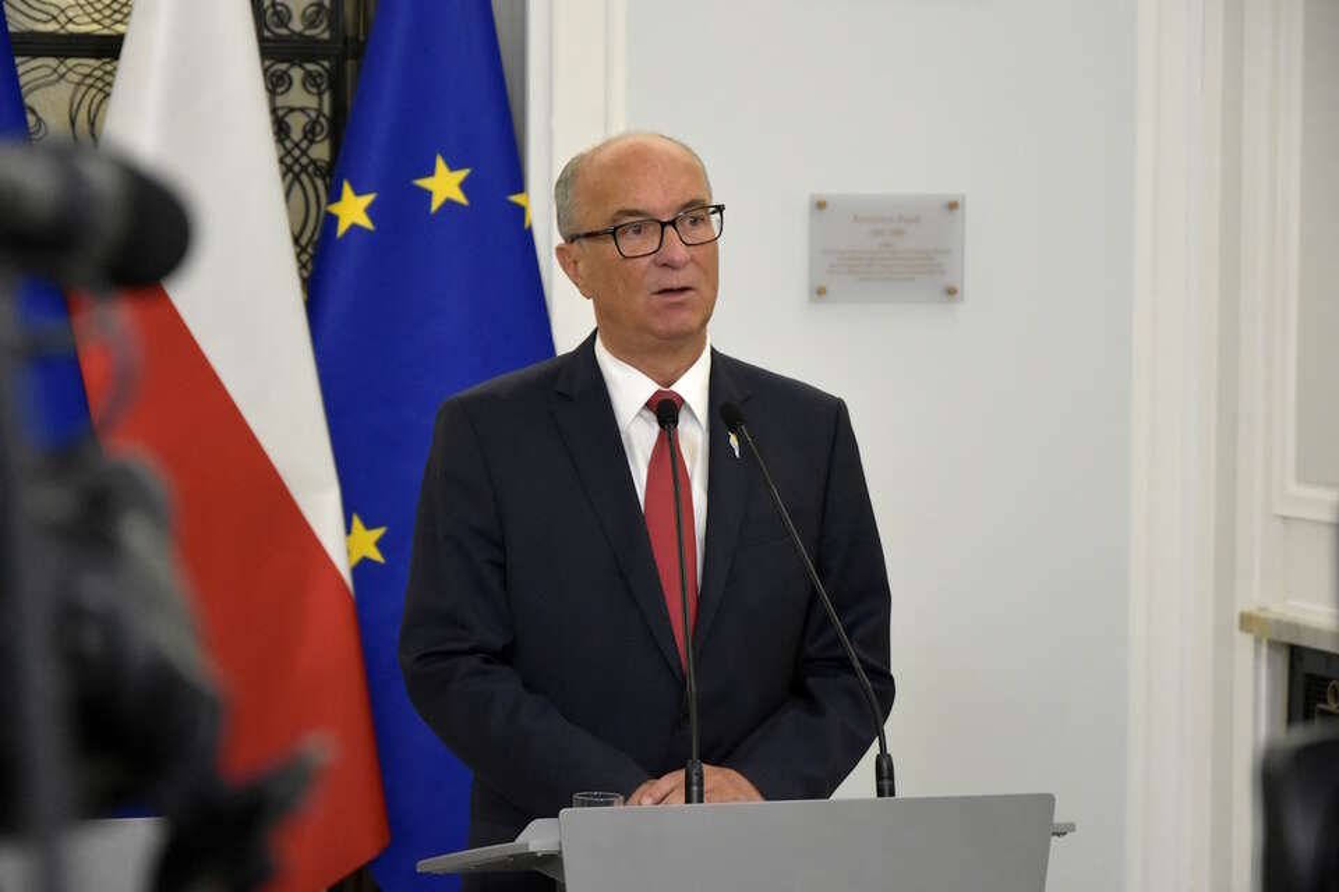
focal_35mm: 128
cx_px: 670
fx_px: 4742
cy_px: 446
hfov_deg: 16.1
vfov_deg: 10.8
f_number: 5.6
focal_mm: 85
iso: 3600
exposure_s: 1/250
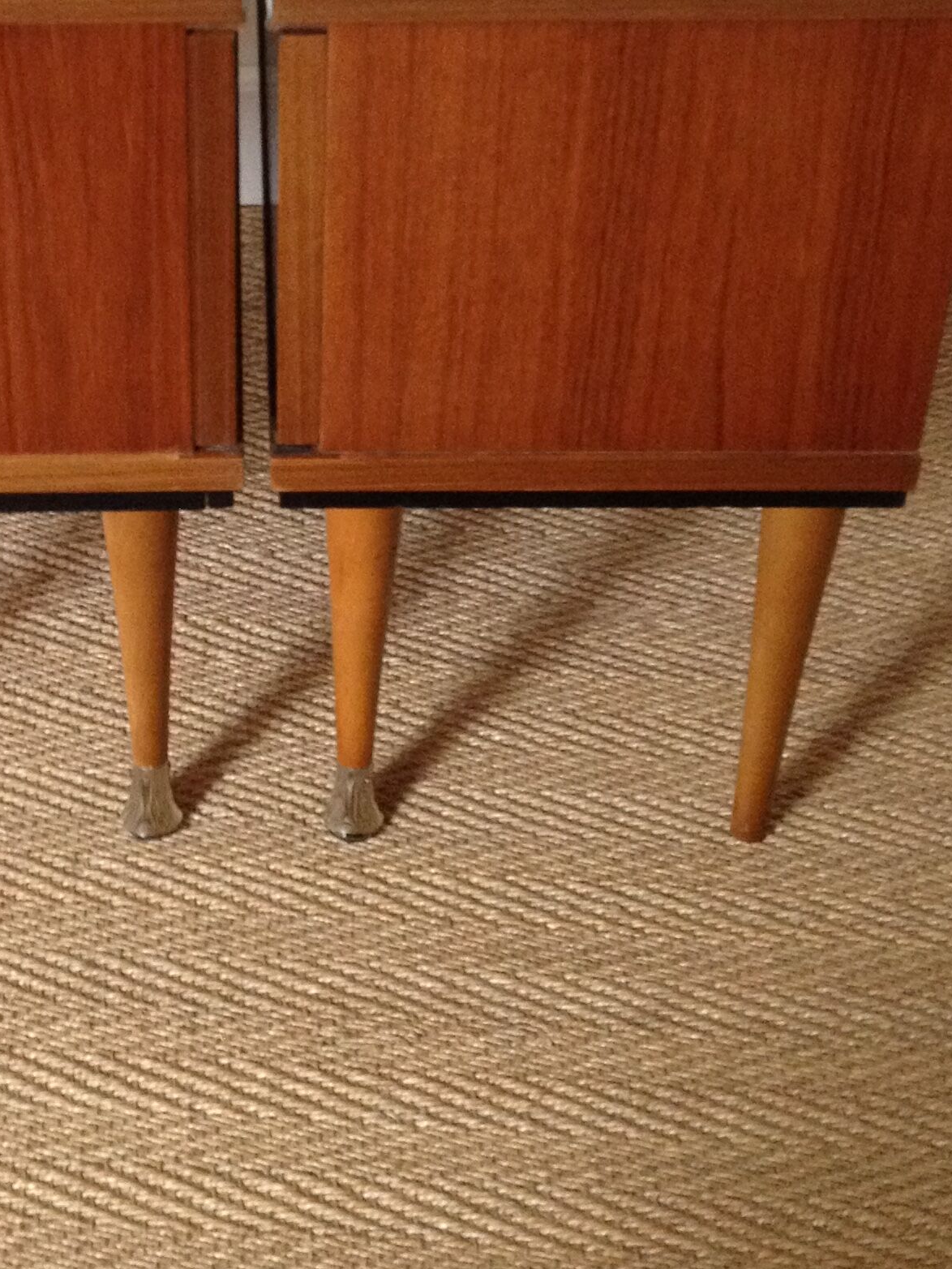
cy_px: 259
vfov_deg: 26.2
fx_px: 2676
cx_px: 261
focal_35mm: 73
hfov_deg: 20.0
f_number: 2.4
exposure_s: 1/20
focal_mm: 4.28
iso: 250
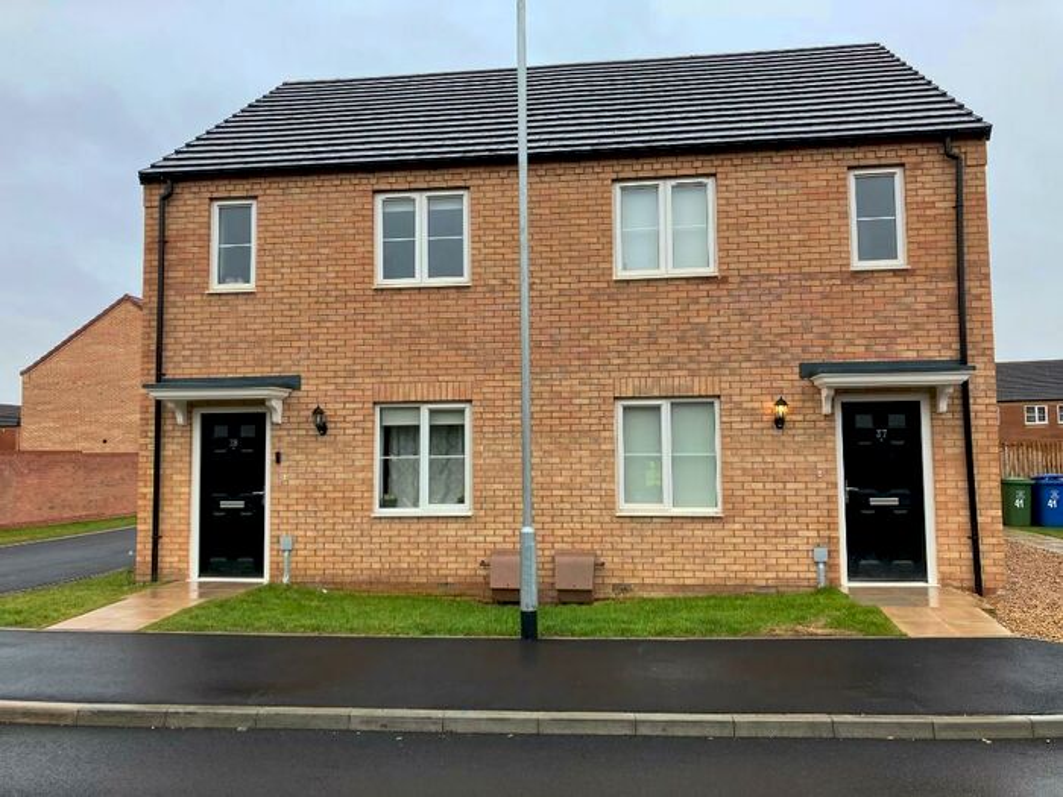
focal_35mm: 28
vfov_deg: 49.7
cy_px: 398
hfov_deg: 63.4
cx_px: 532
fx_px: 860
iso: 25
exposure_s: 1/121
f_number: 1.8
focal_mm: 3.99
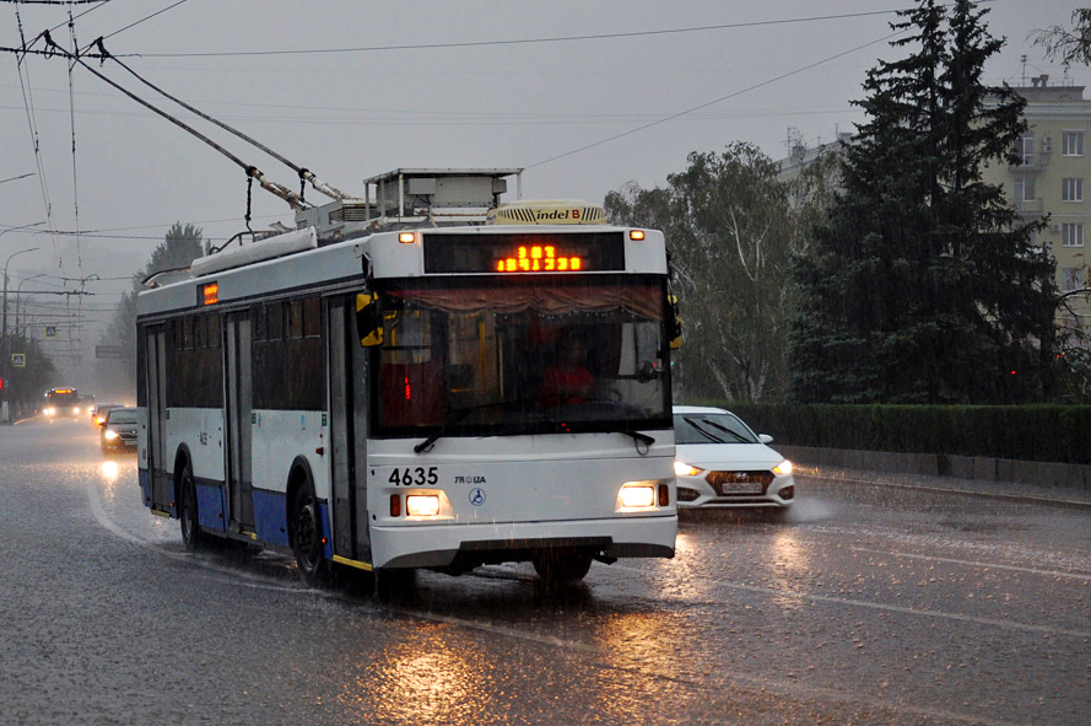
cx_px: 443
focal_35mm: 85
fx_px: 2574
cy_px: 315
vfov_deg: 16.0
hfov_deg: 23.9
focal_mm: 42
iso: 720
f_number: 4.8
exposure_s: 1/125
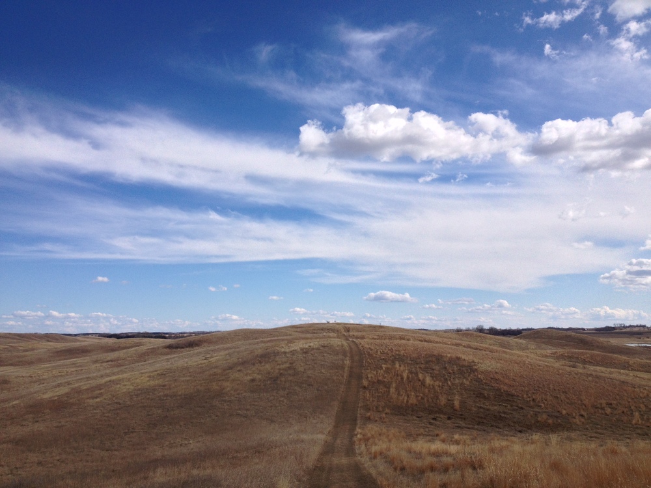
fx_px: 658
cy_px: 244
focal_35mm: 35
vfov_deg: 40.7
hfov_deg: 52.6
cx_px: 326
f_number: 2.4
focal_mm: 4.28
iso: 50
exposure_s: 1/3247
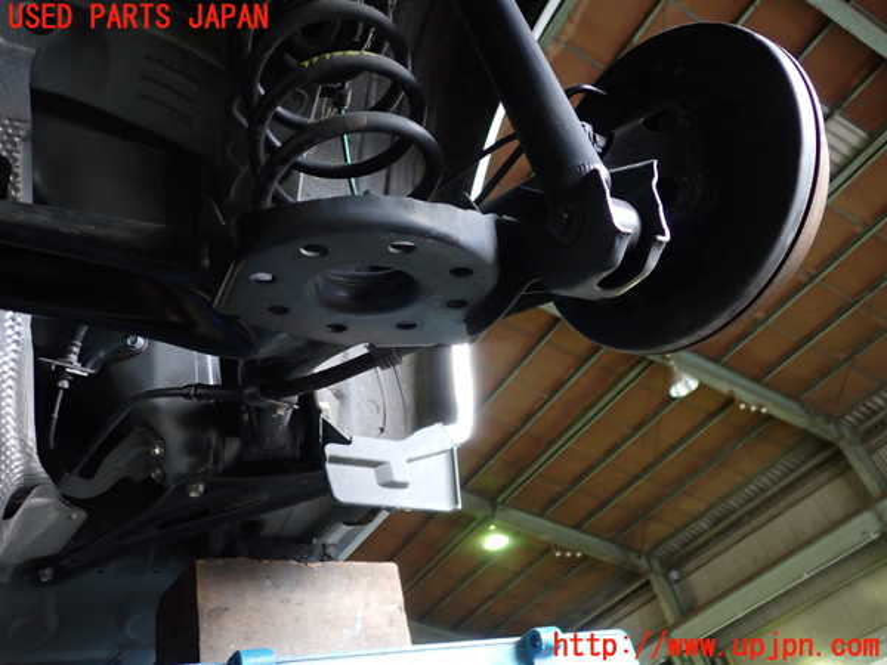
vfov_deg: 46.8
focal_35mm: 30
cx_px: 444
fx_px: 769
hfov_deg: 60.0
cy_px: 332
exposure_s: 1/30
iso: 320
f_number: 2.3
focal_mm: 5.4
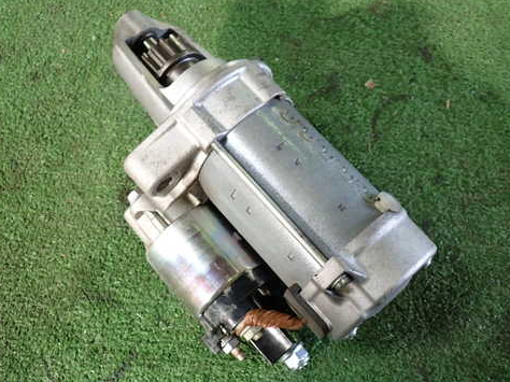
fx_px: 560
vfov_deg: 37.7
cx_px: 258
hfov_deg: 49.0
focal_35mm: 38
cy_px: 186
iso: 200
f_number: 2.3
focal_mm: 5.4
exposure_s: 1/40
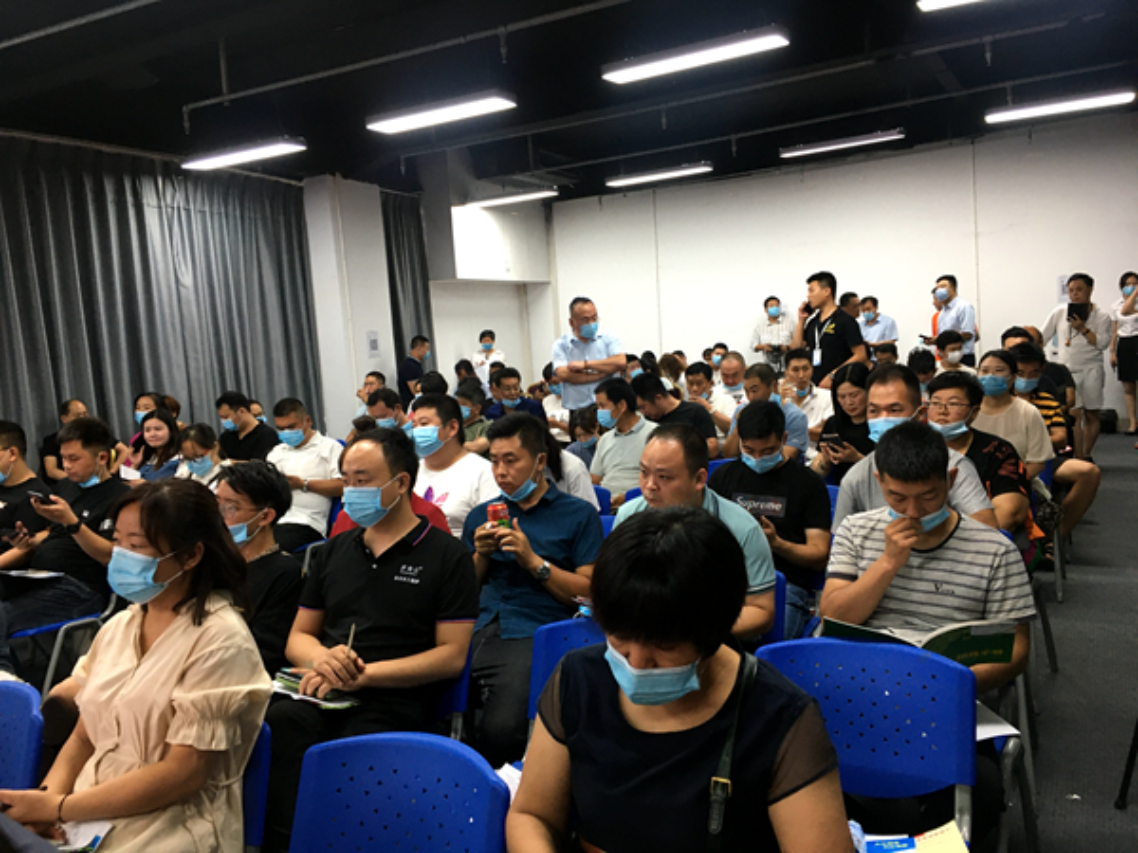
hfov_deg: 61.7
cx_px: 569
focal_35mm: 29
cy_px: 426
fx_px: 953
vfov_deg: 48.2
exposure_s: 1/33
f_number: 2.2
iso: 100
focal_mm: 4.15
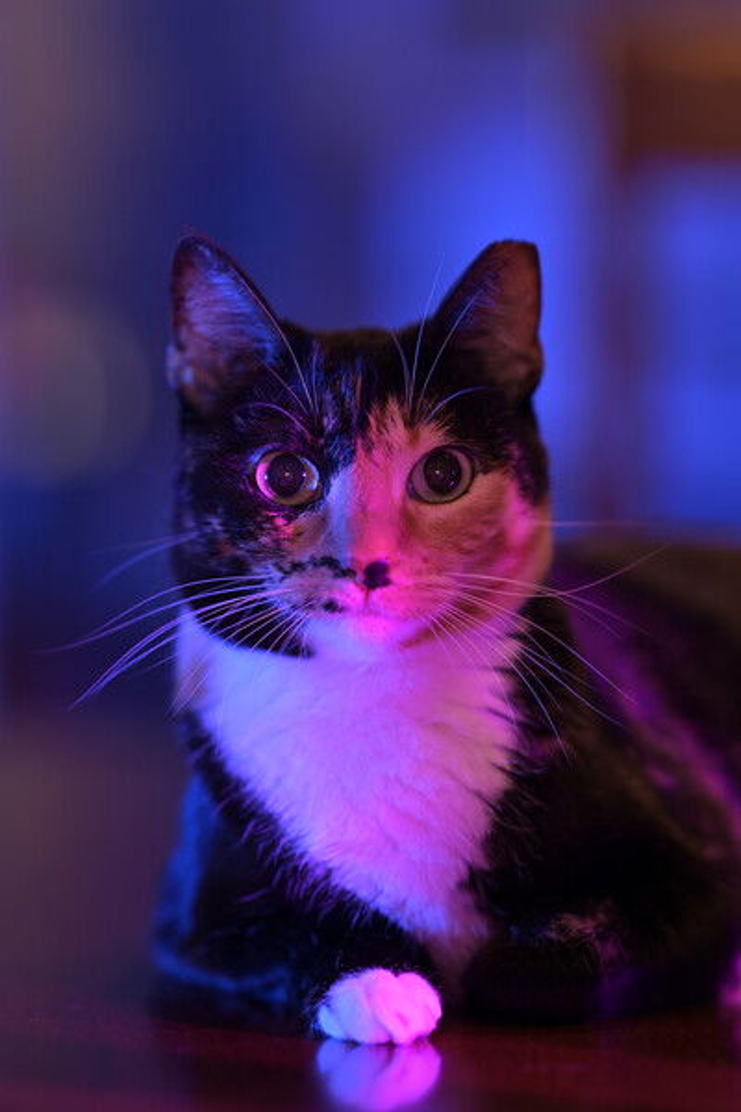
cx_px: 370
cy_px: 556
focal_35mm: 135
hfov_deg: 10.2
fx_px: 4168
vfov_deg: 15.2
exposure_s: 1/40
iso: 100
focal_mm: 135
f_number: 2.2
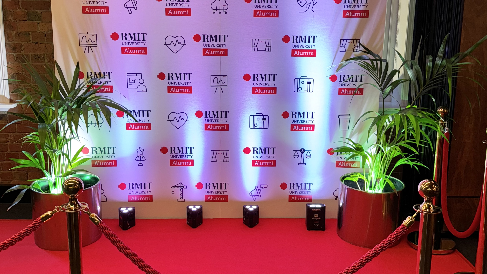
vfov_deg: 33.7
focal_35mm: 35
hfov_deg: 56.6
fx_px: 452
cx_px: 243
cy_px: 121
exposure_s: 1/34
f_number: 1.78
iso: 80
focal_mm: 6.76
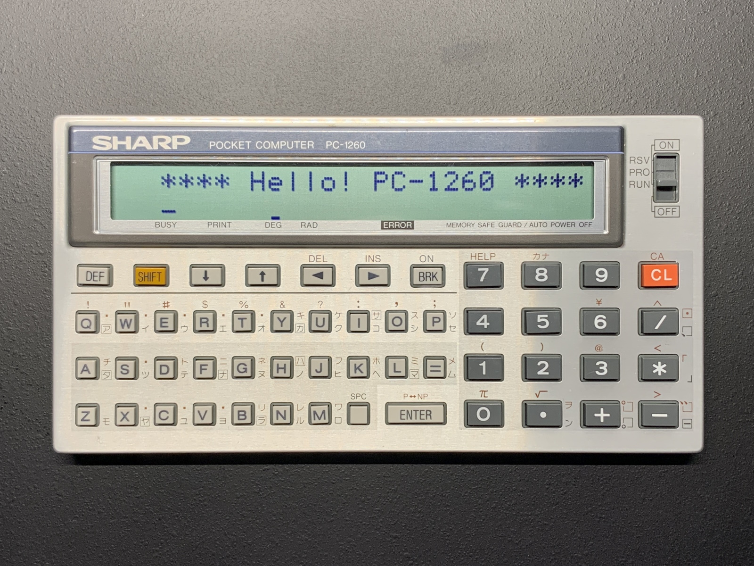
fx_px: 566
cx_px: 377
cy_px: 283
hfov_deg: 67.3
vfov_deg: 53.1
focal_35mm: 26
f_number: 1.8
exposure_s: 1/92
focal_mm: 4.25
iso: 80
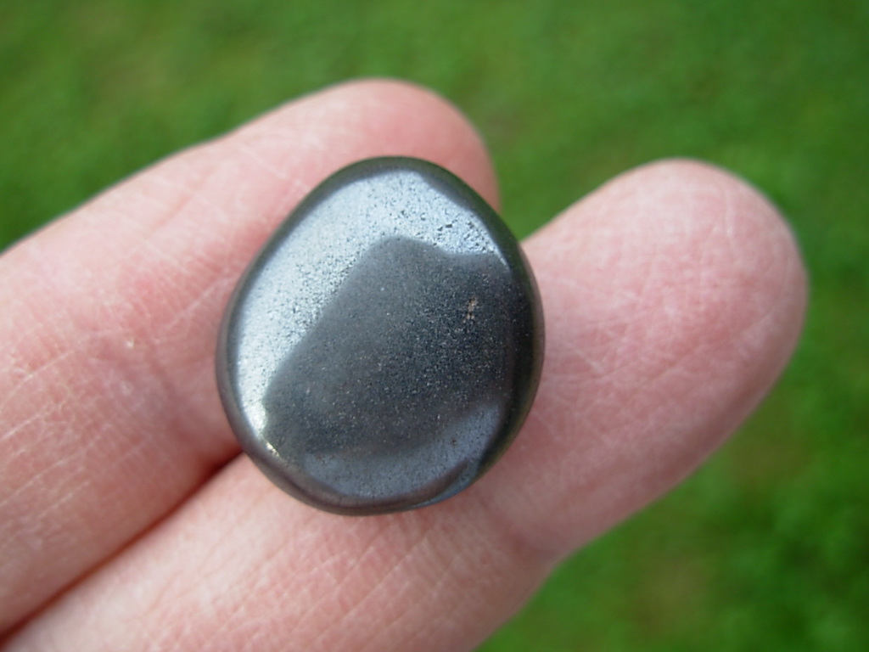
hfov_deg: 49.0
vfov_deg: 37.7
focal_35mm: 38
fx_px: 954
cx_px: 434
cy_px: 326
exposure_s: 1/83
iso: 50
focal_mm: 6.3
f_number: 2.9
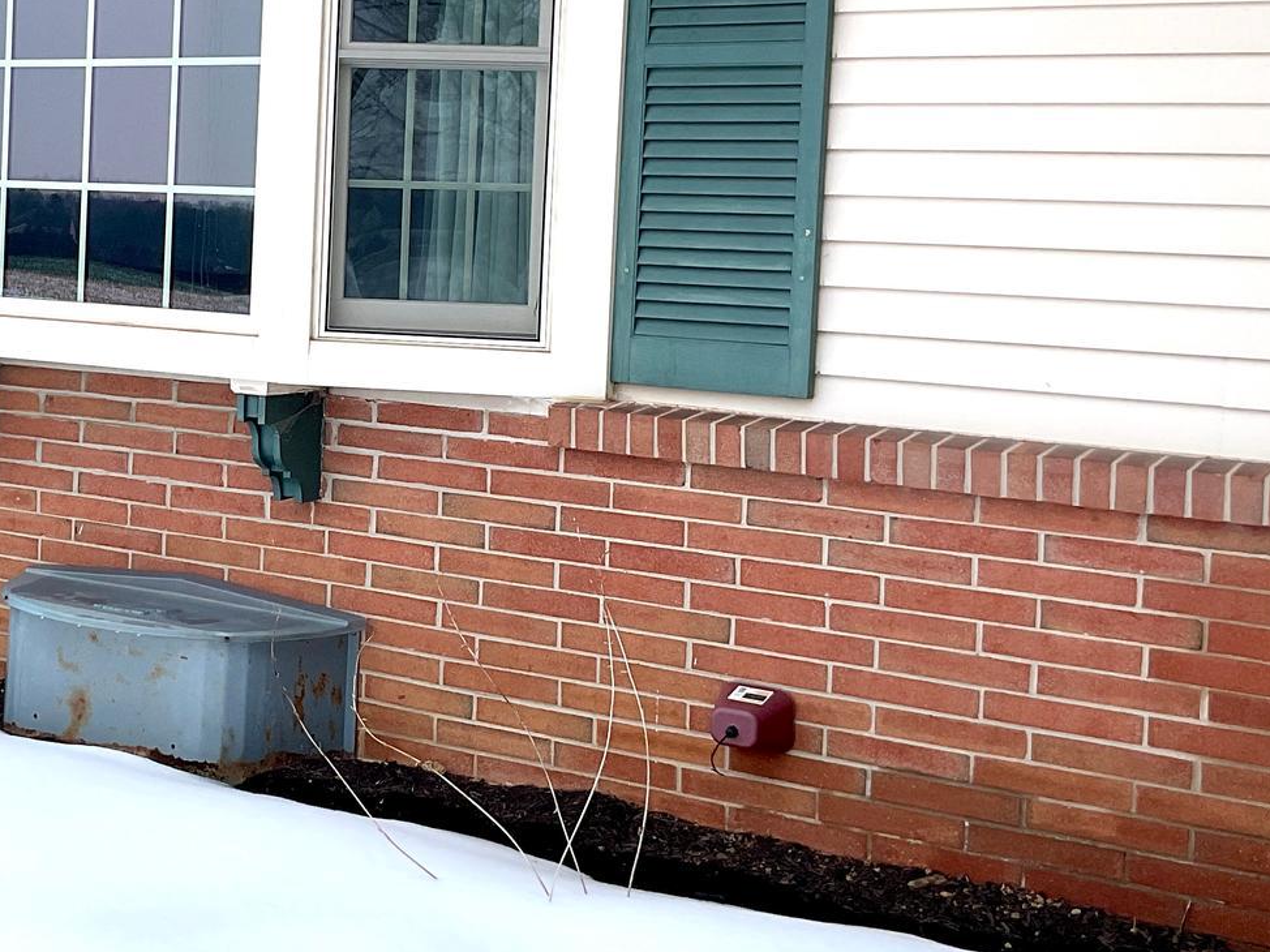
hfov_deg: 30.8
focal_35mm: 61
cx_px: 240
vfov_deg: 23.9
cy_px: 287
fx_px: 2237
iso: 16
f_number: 1.8
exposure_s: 1/391
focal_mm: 3
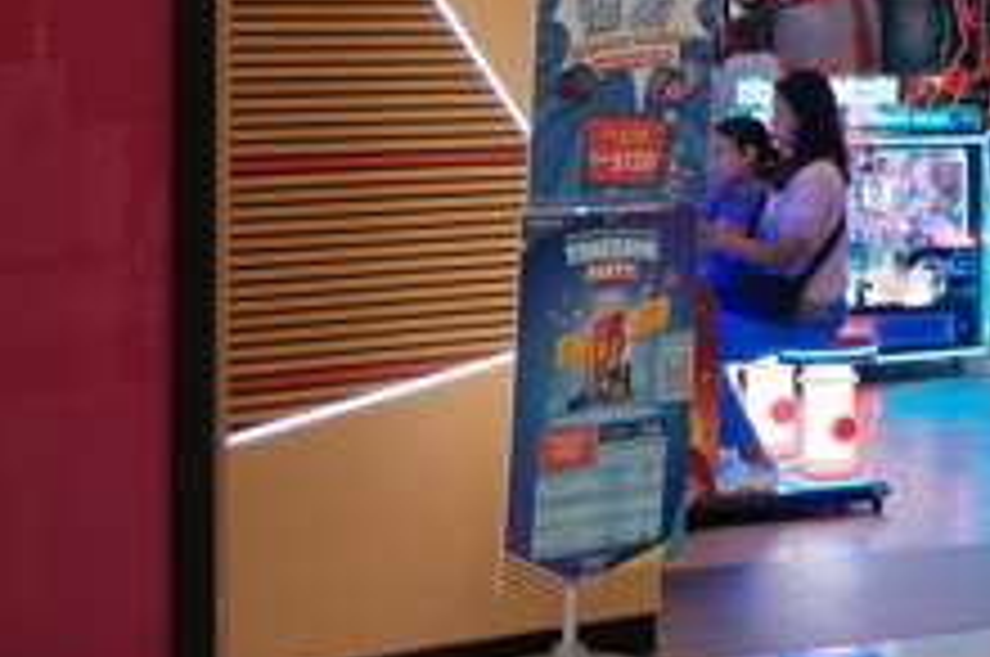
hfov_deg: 16.9
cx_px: 1467
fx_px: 3021
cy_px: -58
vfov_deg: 12.2
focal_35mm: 110
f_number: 1.8
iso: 640
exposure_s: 1/170
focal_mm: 23
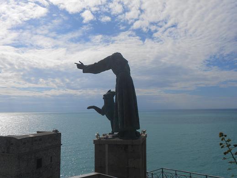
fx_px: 219
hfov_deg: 56.8
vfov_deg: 44.1
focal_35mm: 32
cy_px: 89
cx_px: 118
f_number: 9
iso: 80
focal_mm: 5.8
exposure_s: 1/500
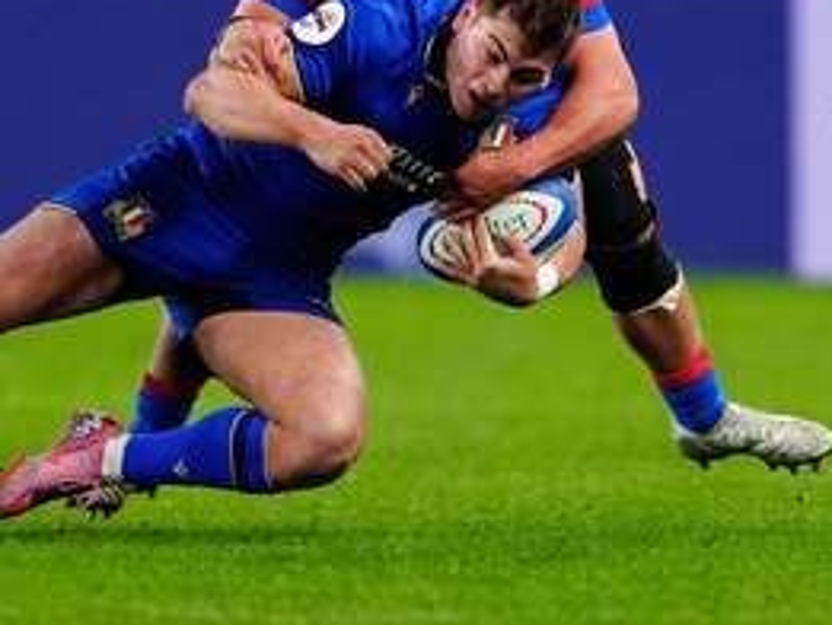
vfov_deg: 1.4
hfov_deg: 1.9
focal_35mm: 1055
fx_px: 25369
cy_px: 97
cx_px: 204
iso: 2500
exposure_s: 1/1000
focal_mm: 560
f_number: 4
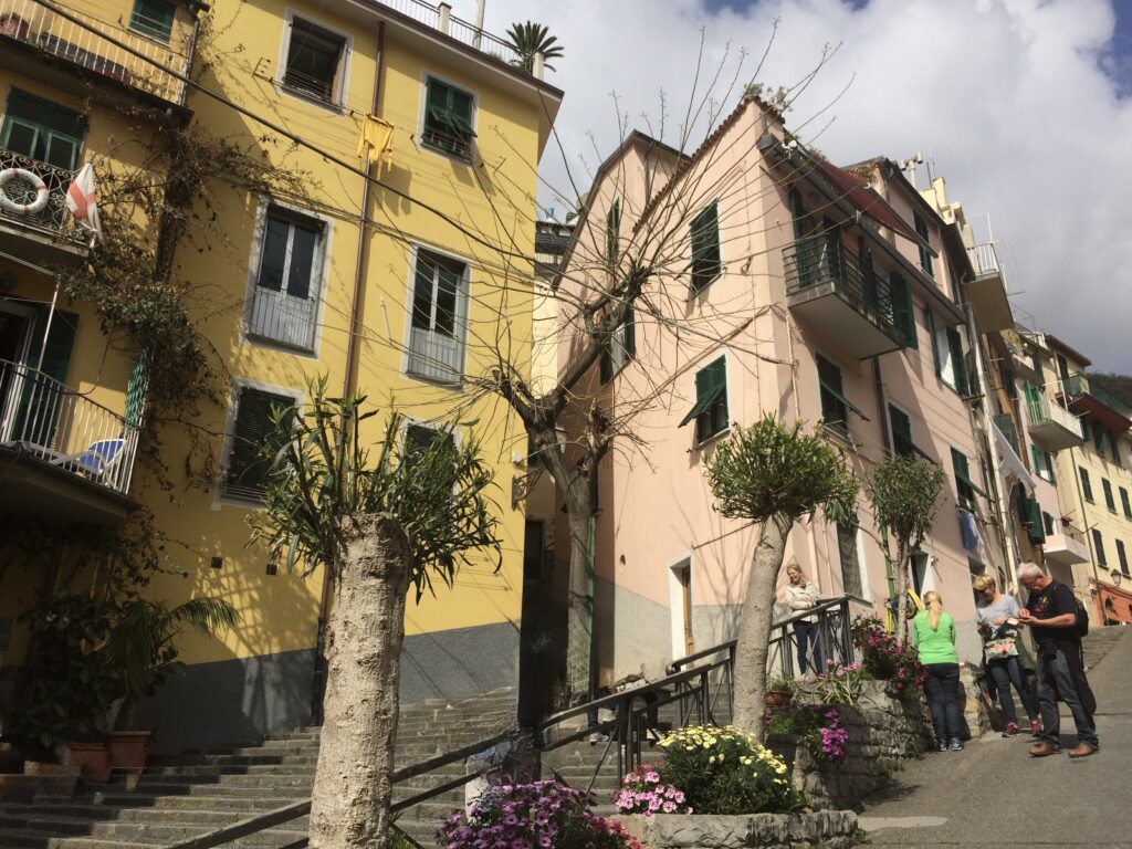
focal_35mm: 29
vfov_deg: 48.2
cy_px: 424
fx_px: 948
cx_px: 566
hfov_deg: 61.7
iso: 32
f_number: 2.2
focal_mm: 4.15
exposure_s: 1/3731
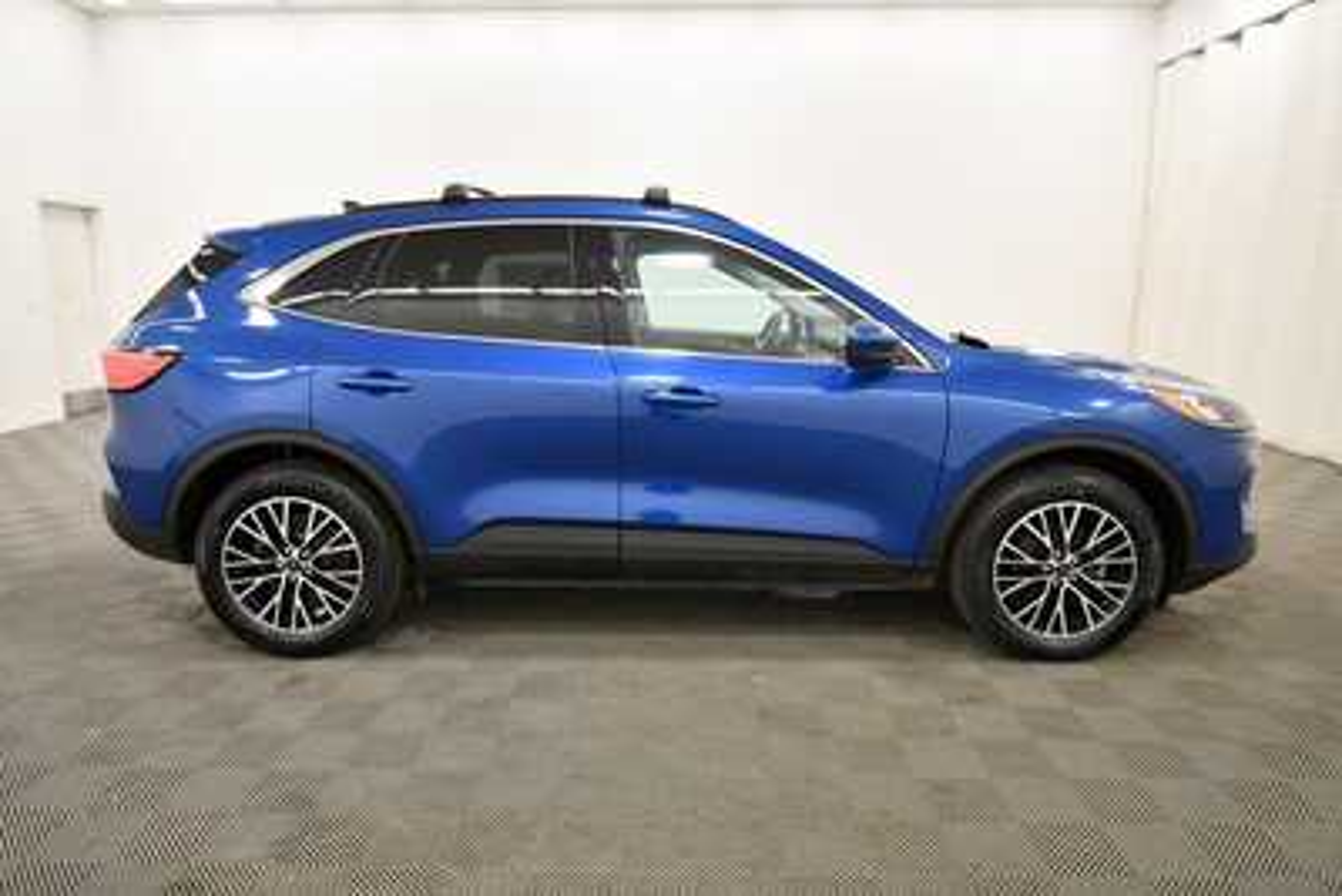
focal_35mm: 22
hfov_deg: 78.6
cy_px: 448
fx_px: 820
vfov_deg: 57.3
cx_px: 671
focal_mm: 15
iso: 1000
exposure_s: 1/125
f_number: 5
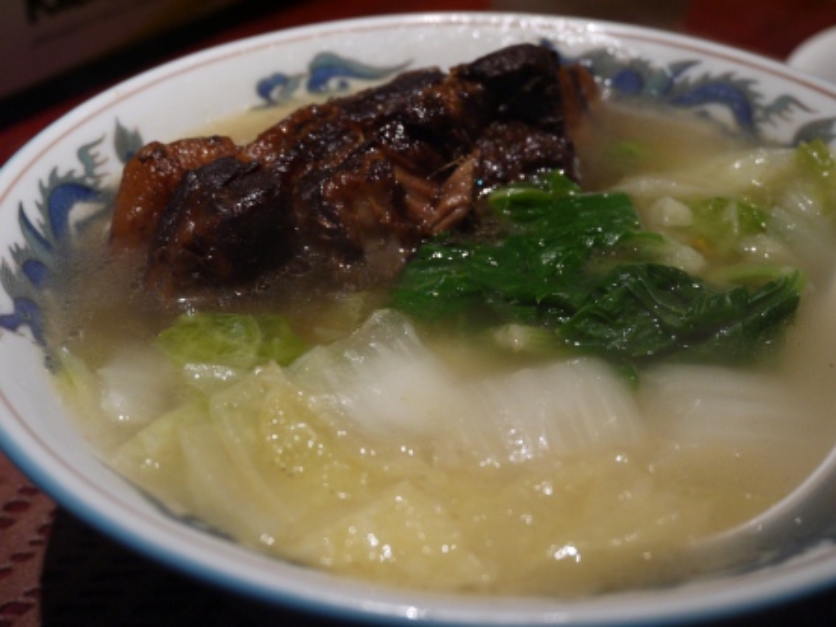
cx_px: 418
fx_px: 1256
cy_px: 314
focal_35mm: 52
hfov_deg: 36.8
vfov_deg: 28.0
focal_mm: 26
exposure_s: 1/60
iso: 800
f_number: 5
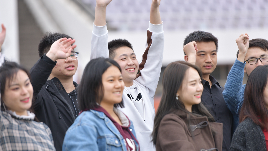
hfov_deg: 10.3
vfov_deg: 5.8
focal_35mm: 210
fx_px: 1492
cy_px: 74
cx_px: 134
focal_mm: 200
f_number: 2.8
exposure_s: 1/400
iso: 250
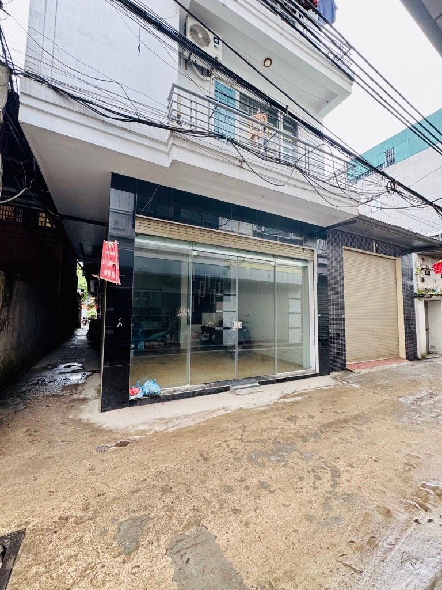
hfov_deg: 85.7
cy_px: 295
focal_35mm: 14
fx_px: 238
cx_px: 221
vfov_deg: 102.1
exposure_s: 1/99
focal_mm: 2.22
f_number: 2.2
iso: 200
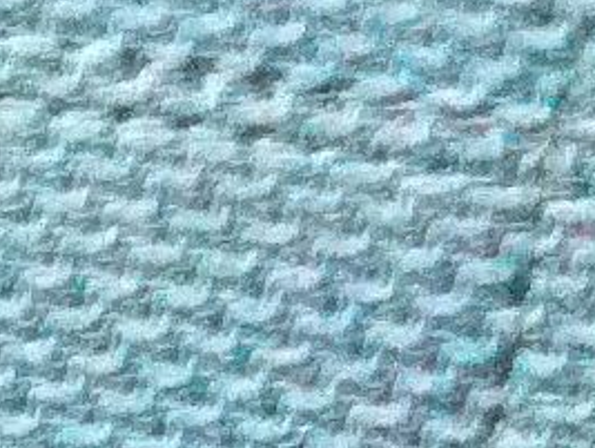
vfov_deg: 5.4
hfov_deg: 6.3
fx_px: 4613
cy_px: 954
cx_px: -1611
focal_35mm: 268
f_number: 2.8
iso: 640
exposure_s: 1/14
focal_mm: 3.85
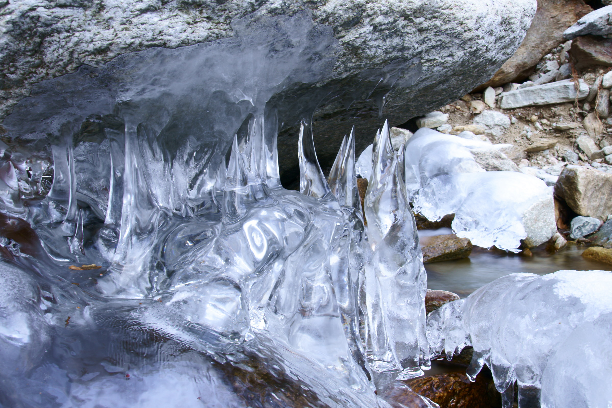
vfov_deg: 40.0
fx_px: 561
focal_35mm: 33
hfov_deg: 57.2
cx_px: 306
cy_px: 204
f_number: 16
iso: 50
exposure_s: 1/1.25
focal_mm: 22
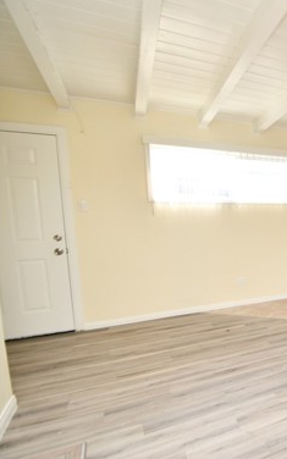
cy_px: 255
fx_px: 325
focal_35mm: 26
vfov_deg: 70.2
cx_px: 388
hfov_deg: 32.7
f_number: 4
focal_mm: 10
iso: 220
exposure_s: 1/60
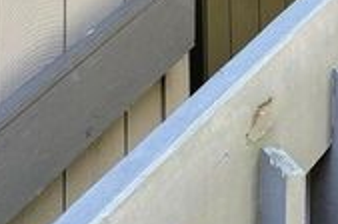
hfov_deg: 19.0
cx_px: 250
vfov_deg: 12.4
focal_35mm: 107
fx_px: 1003
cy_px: -47
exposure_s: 1/121
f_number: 1.5
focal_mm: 5.7
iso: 50
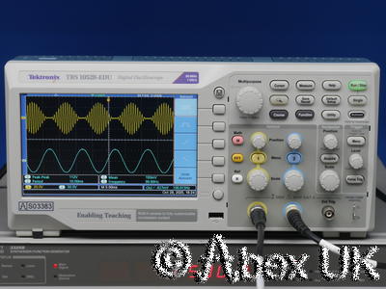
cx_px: 193
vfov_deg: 13.5
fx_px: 1227
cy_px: 144
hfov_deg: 17.9
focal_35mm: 110
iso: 400
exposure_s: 1/10
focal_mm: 55
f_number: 11
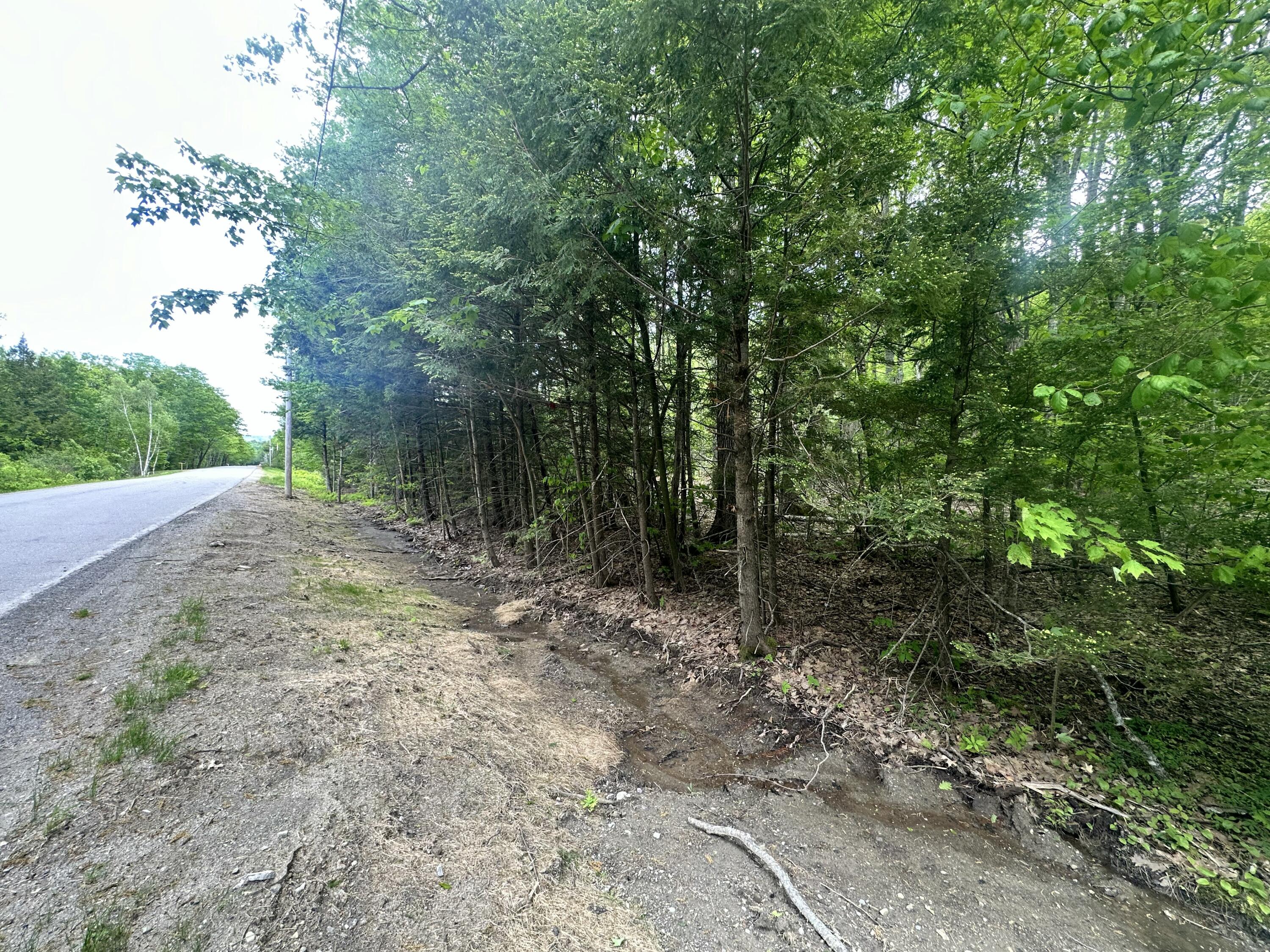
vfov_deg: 85.7
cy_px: 476
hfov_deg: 102.1
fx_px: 514
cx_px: 635
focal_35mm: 14
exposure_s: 1/99
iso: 64
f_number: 2.2
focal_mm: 2.22
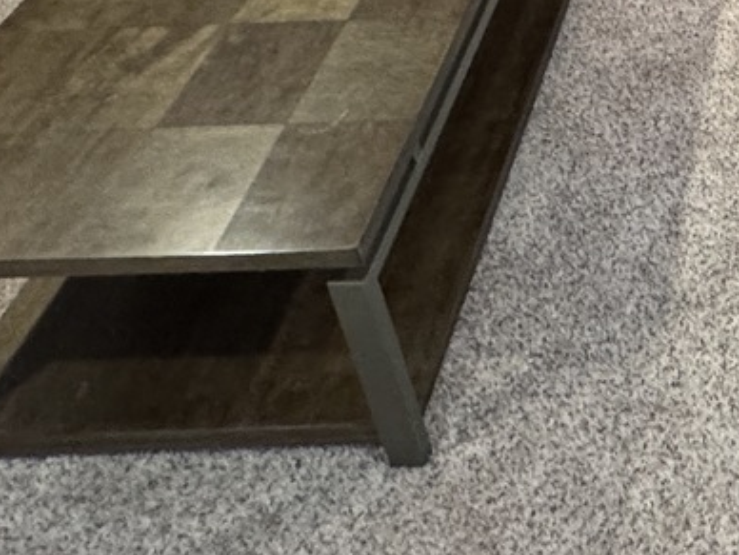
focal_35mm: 52
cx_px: 920
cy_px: -454
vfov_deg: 20.0
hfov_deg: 30.4
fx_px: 1110
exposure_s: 1/60
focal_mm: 2.22
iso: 500
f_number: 2.2
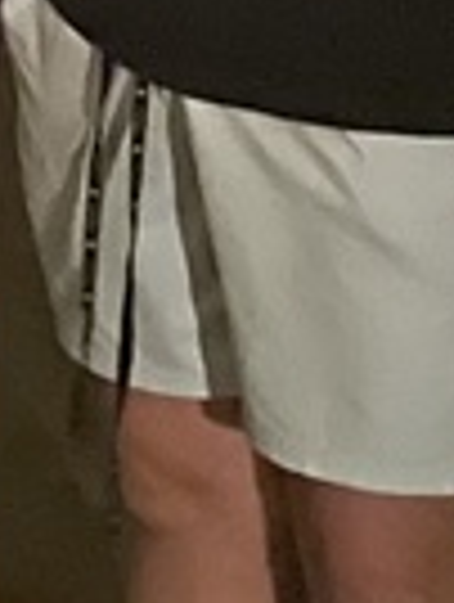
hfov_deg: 5.7
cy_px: -644
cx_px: -1713
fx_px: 3451
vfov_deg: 9.3
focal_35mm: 198
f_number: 1.6
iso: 1600
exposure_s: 1/15
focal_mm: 4.2
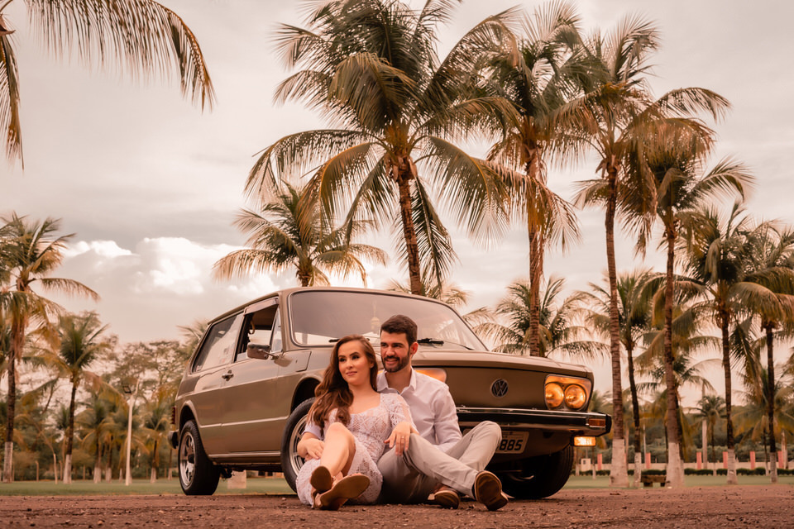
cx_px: 397
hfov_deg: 39.6
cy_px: 264
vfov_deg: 27.0
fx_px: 1103
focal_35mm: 50
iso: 1000
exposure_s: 1/320
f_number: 5.6
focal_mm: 50
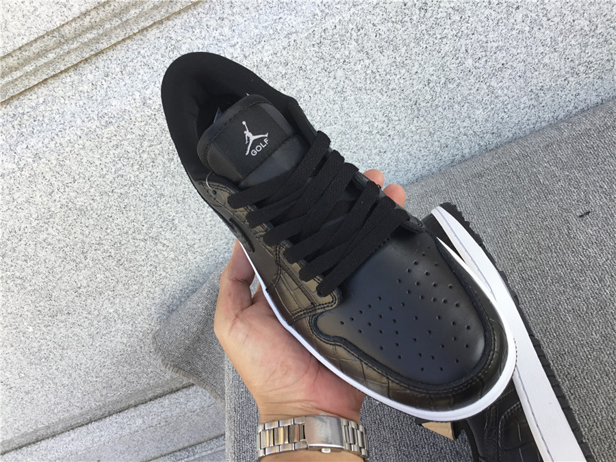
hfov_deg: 58.4
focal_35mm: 31
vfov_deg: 45.4
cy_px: 231
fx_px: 552
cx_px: 308
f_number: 2.4
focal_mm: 3.3
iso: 25
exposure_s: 1/113
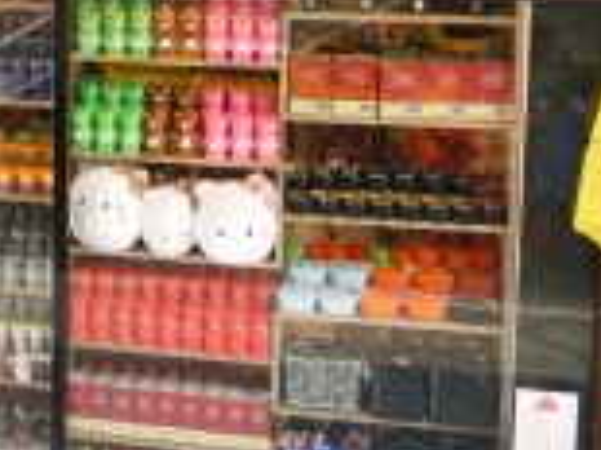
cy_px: -74
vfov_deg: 17.4
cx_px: -136
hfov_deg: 22.2
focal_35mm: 81
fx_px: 1405
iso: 320
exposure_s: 1/60
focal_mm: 14
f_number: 3.5
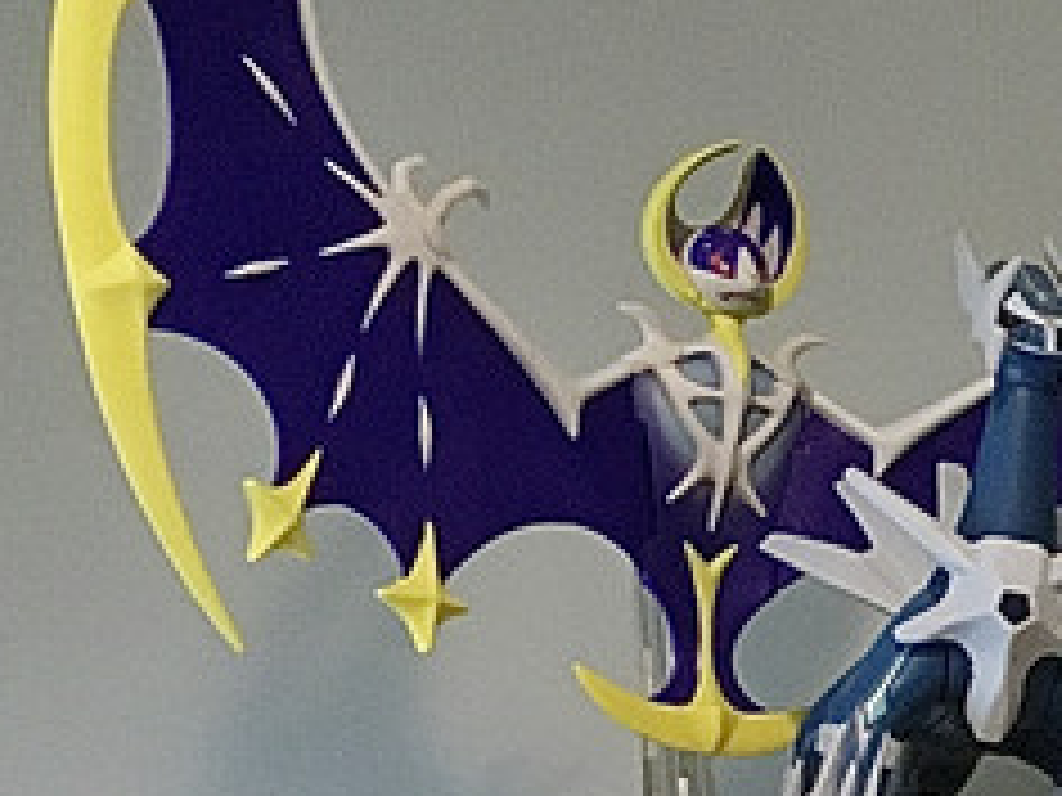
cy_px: 1075
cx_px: 2203
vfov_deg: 11.0
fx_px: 4019
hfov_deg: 12.9
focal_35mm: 131
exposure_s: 1/30
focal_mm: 4.15
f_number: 2.2
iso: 160
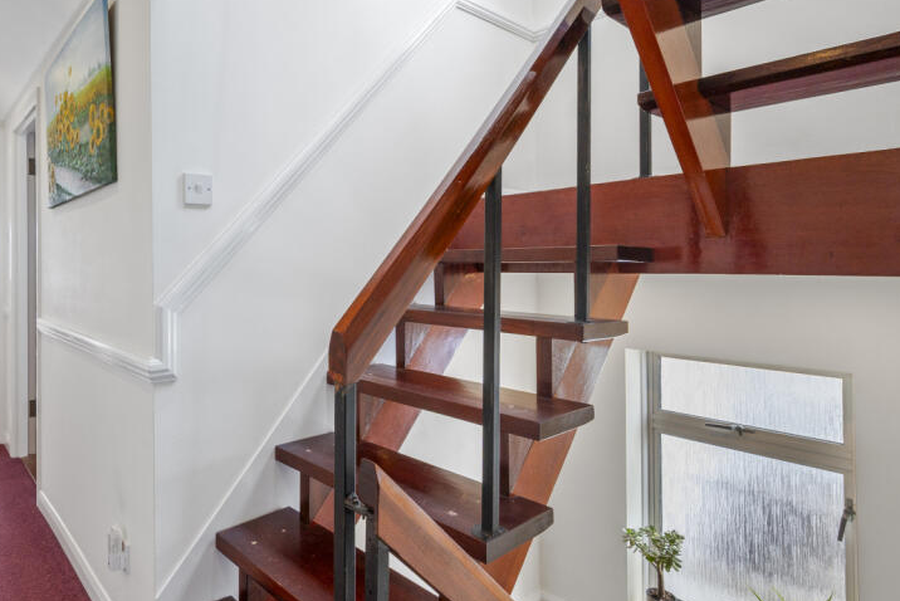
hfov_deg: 80.9
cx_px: 293
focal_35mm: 20
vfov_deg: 62.0
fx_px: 500
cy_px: 299
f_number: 16
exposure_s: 2.5
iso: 200
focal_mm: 14
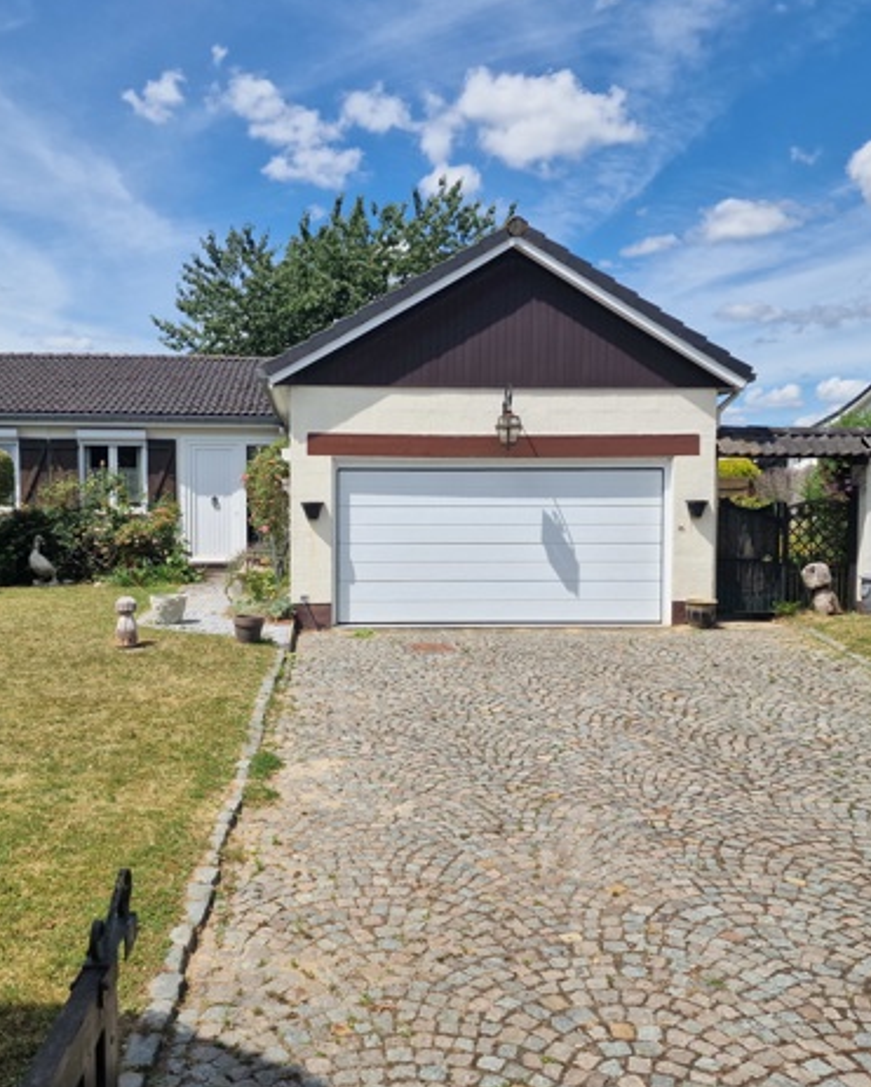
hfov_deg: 47.1
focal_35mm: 31
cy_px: 531
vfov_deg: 57.1
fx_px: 998
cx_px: 392
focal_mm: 6.4
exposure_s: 1/1576
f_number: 1.8
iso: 50
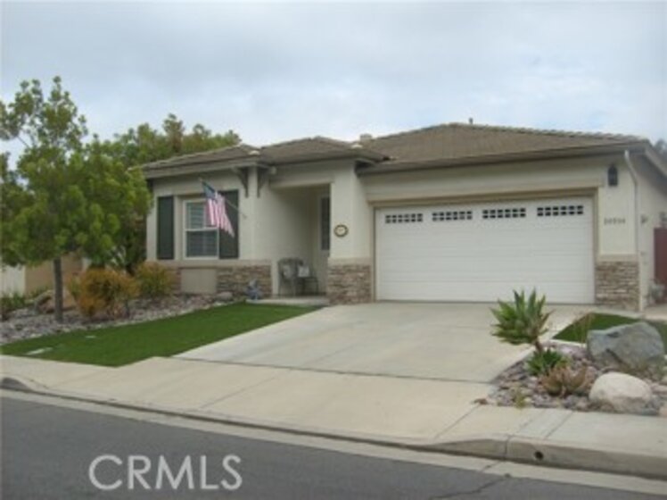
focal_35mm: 35
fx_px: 674
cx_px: 334
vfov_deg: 40.7
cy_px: 250
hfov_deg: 52.7
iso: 80
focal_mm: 5.8
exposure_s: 1/250
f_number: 7.1
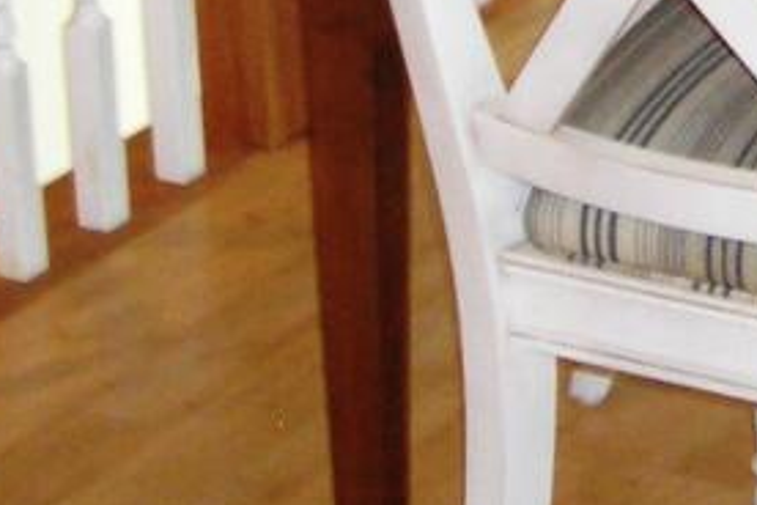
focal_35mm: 206
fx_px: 4331
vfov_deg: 6.5
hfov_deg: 9.7
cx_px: 1190
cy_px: -392
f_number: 3.2
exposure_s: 1/7.1
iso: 200
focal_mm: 6.3
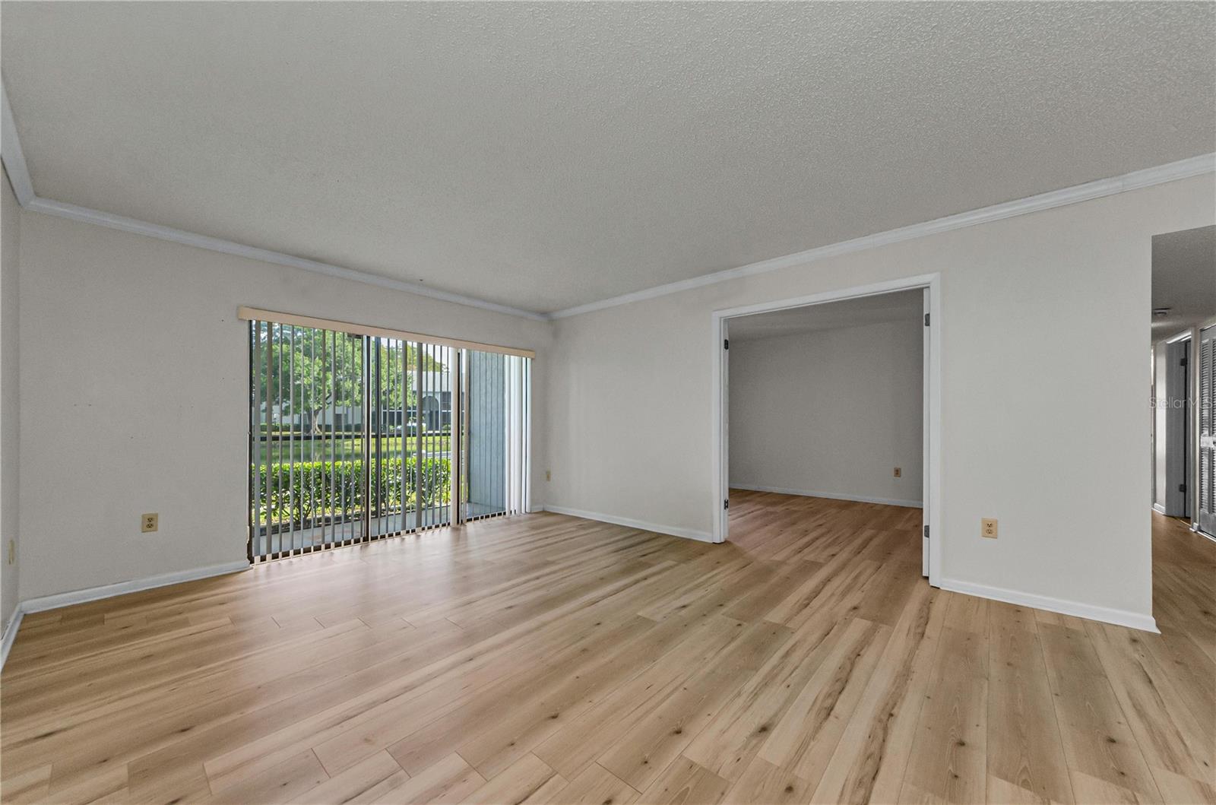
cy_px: 402
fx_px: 404
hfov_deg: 112.7
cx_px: 608
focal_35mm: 12
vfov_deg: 89.7
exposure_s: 1/80
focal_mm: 8
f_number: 8
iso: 320
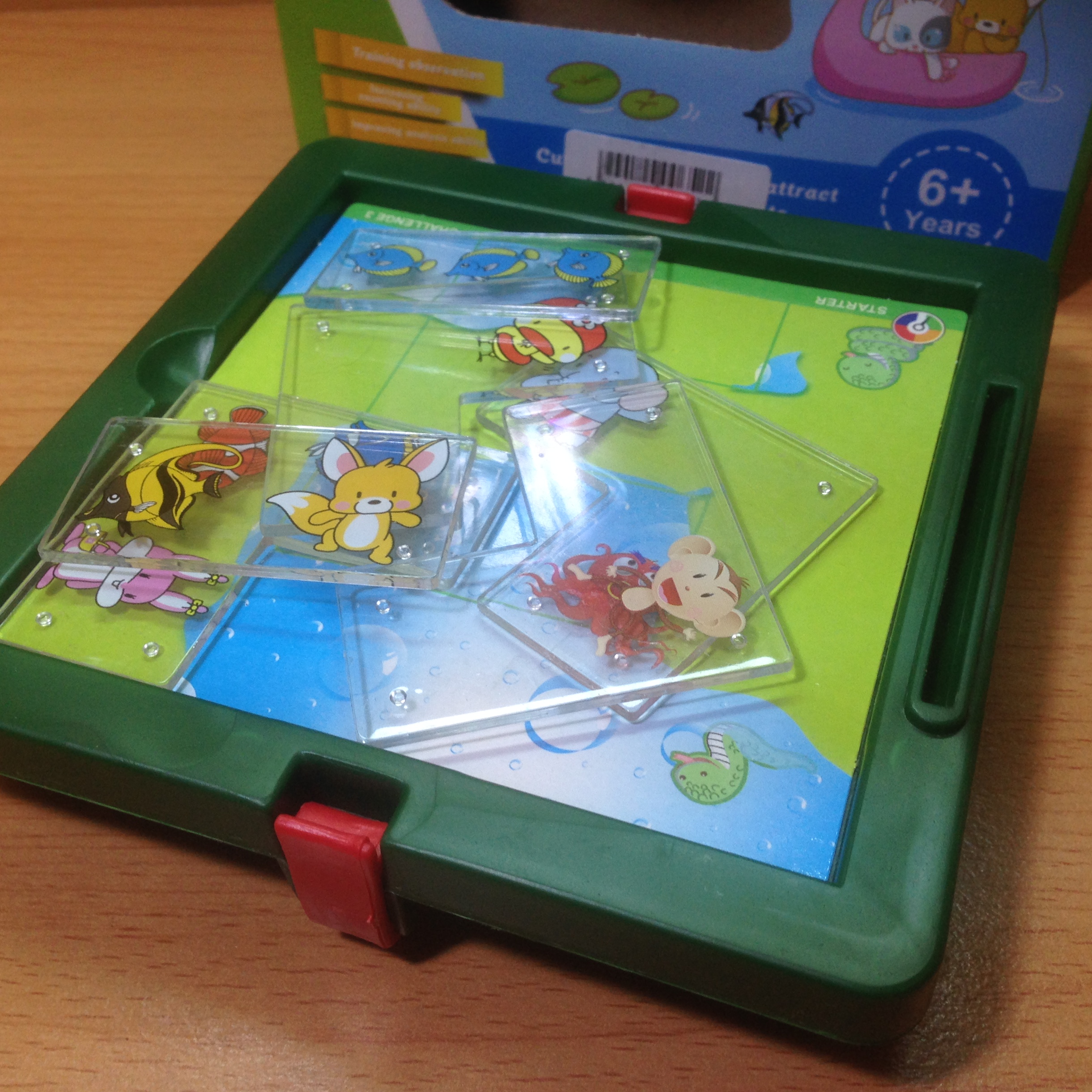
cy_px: 547
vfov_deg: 42.8
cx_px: 558
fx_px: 1392
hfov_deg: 42.8
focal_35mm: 39
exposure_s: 1/60
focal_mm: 4.12
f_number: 2.4
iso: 64
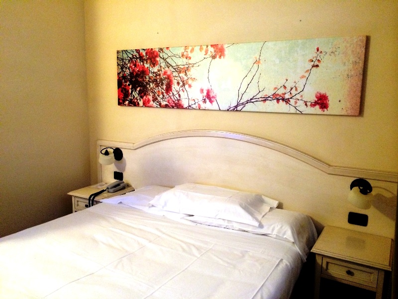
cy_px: 150
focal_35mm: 30
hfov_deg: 60.0
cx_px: 199
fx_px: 345
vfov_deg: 46.8
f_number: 2.2
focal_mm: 4.12
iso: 320
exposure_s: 1/17
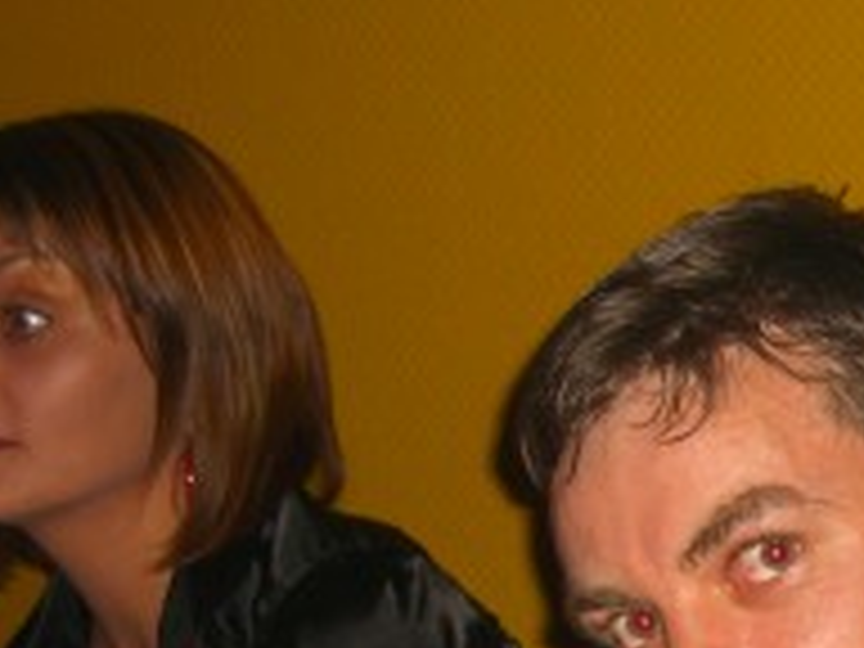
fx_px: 2970
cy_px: 747
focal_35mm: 119
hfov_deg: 15.7
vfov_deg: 12.2
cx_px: 1130
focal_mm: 7.9
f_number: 2.8
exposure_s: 1/60
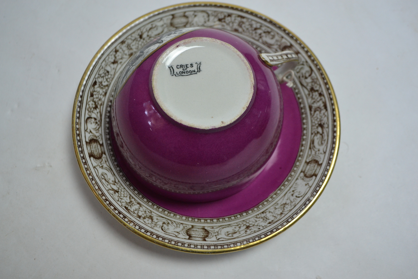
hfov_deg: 60.3
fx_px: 360
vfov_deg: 42.3
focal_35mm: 31
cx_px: 205
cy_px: 137
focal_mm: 20
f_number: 4
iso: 800
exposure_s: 1/60
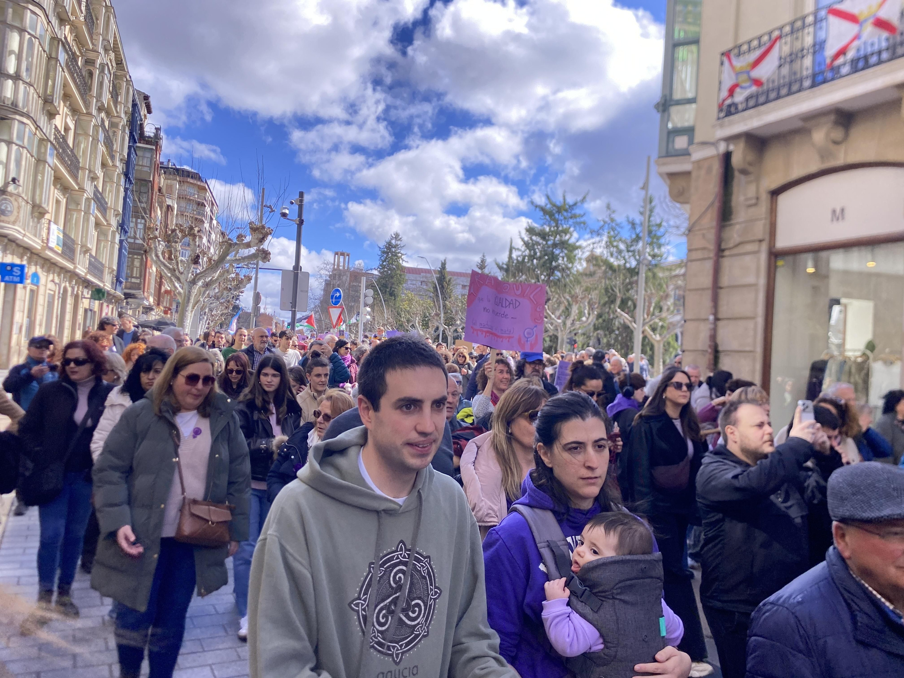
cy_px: 339
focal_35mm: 26
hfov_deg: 67.3
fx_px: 679
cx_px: 452
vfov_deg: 53.1
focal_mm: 4.25
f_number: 1.8
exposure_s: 1/1114
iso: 32
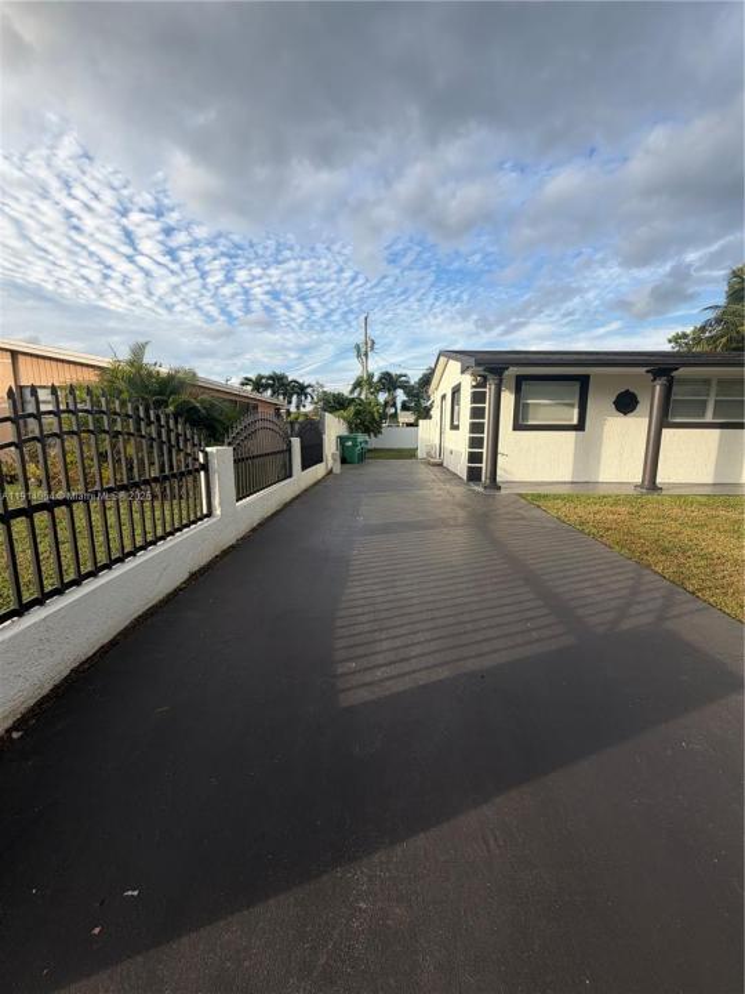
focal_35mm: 14
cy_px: 497
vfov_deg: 102.1
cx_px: 372
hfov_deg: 85.7
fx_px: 402
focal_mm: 2.22
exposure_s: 1/569
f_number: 2.2
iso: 40
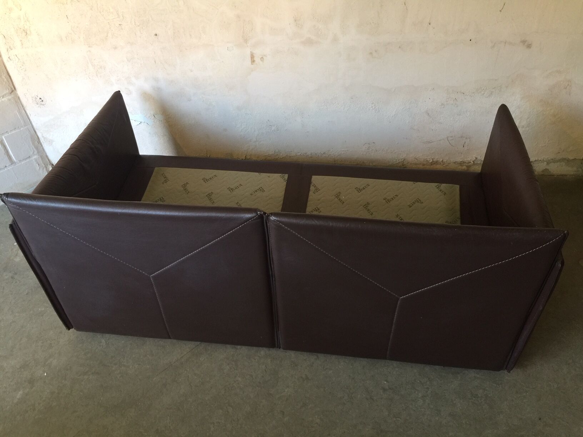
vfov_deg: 48.2
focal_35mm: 29
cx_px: 292
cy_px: 218
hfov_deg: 61.7
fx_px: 488
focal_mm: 4.15
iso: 50
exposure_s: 1/17
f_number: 2.2
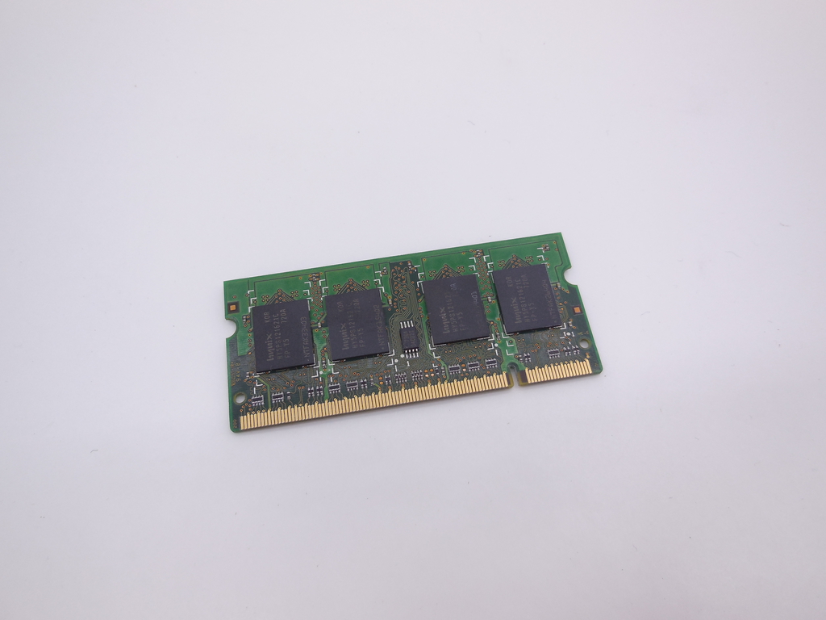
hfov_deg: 69.4
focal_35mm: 25
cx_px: 413
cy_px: 310
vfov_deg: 54.9
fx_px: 597
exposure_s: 1/60
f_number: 3.1
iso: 125
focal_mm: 4.5
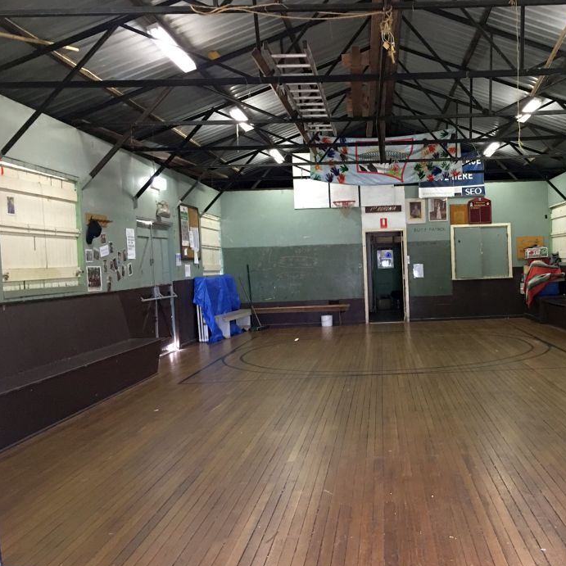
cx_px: 405
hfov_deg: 42.9
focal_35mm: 38
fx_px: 703
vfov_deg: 43.8
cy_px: 300
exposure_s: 1/10
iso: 100
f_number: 2.2
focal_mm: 4.15
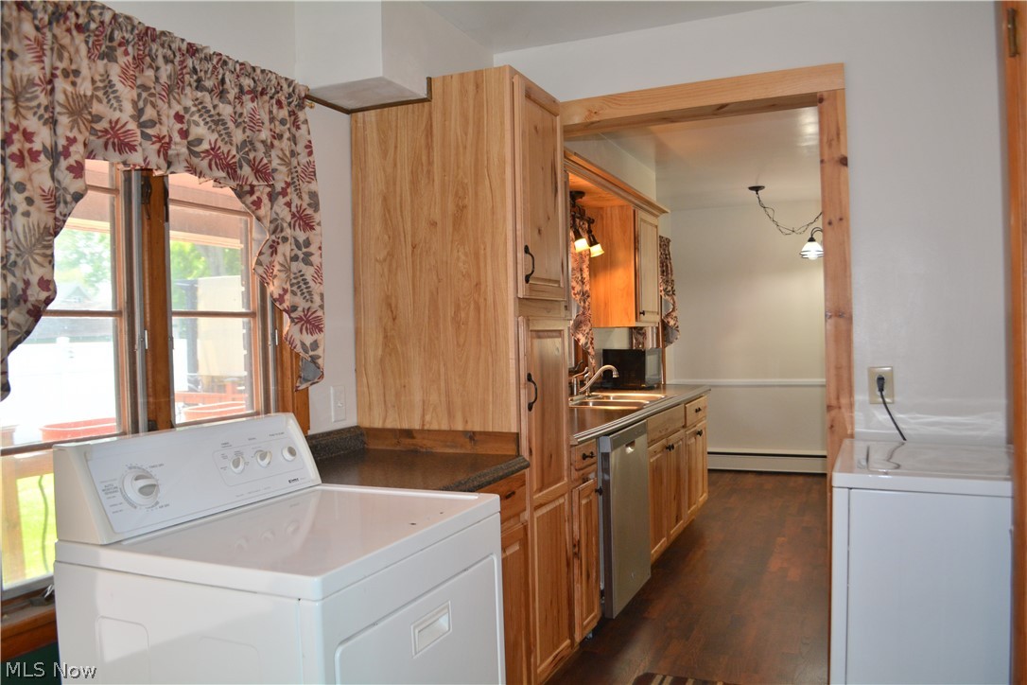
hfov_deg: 67.4
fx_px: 770
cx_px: 514
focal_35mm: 27
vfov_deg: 47.9
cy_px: 342
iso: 400
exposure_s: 1/125
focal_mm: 18
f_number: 3.5
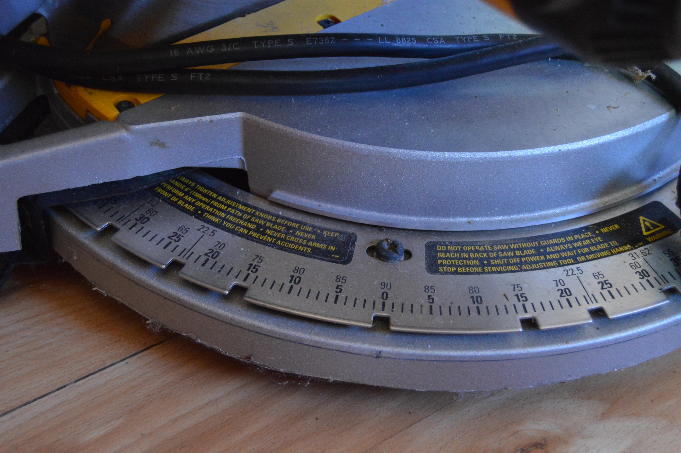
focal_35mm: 57
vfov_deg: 23.7
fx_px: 1077
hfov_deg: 35.1
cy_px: 226
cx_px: 340
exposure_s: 1/30
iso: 3200
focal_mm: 38
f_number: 4.8
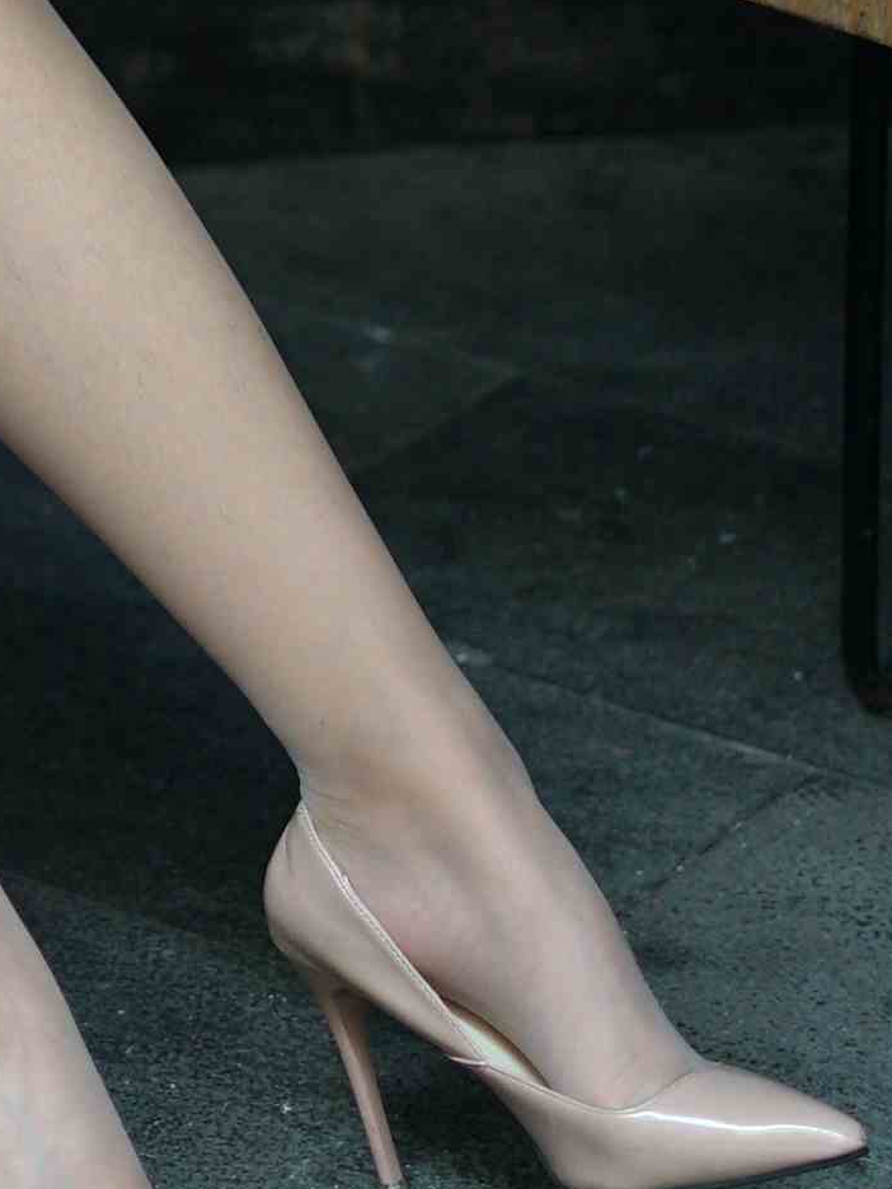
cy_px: -359
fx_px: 7490
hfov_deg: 6.7
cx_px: -657
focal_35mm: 218
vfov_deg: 8.9
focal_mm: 50
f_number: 2
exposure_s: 1/500
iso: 200
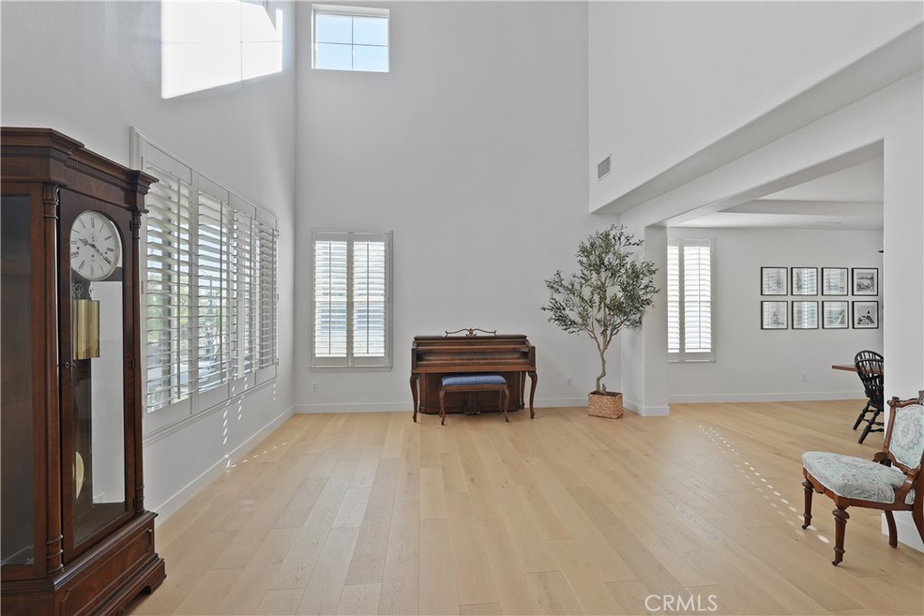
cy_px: 308
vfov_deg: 73.8
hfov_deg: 96.7
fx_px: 411
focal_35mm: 16
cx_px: 462
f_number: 5.6
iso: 200
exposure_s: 1/15
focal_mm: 16
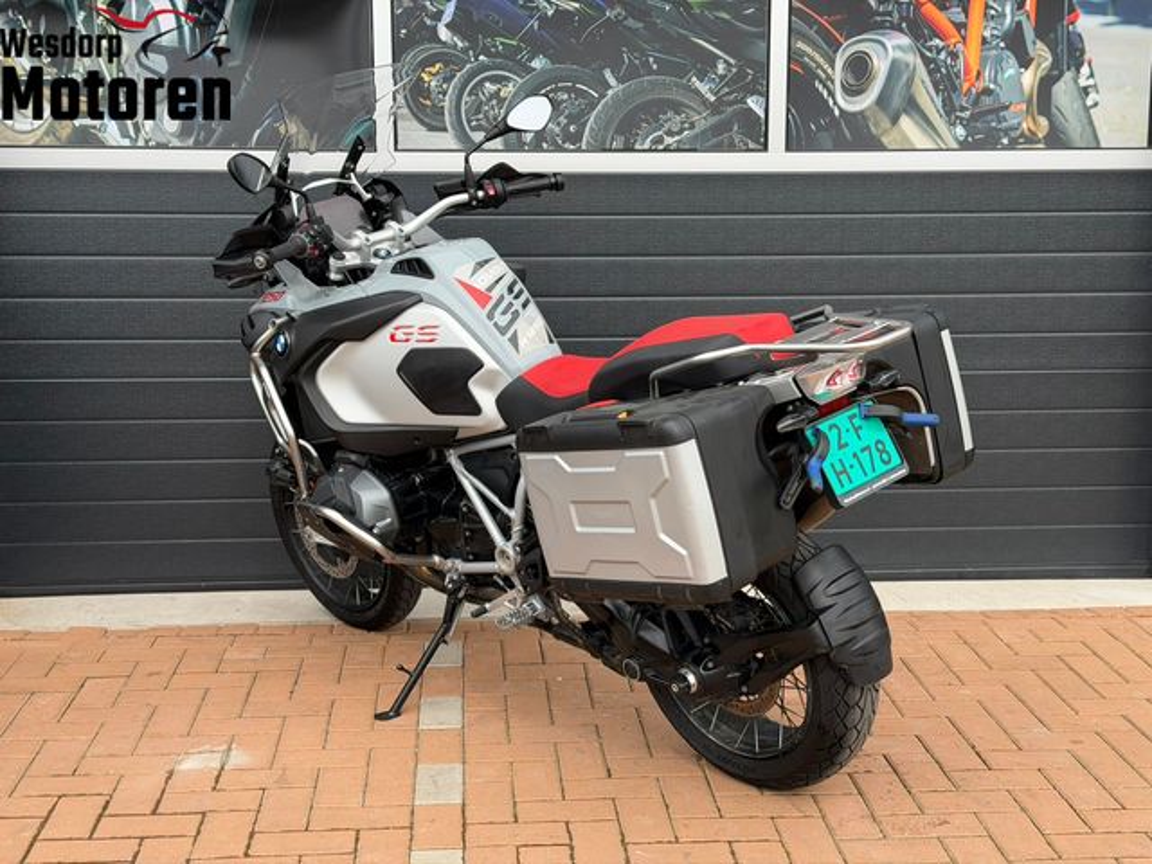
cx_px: 576
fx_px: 1597
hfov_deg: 39.7
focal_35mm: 48
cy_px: 432
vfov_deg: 30.3
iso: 64
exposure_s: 1/769
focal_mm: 6.76
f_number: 1.78
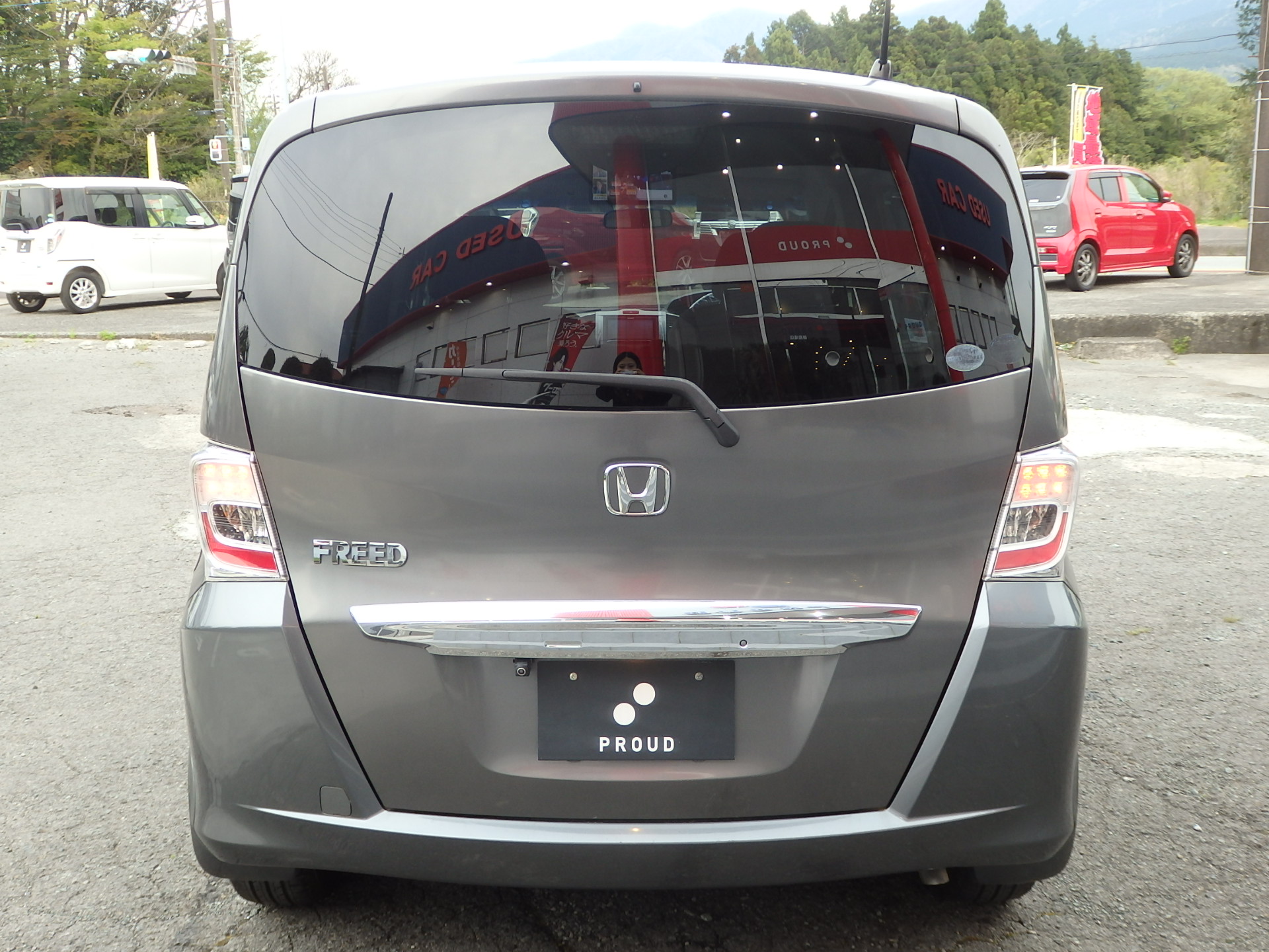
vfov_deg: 36.0
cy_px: 476
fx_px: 1466
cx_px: 634
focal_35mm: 40
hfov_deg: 46.8
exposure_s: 1/50
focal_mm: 7.3
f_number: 3.7
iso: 125
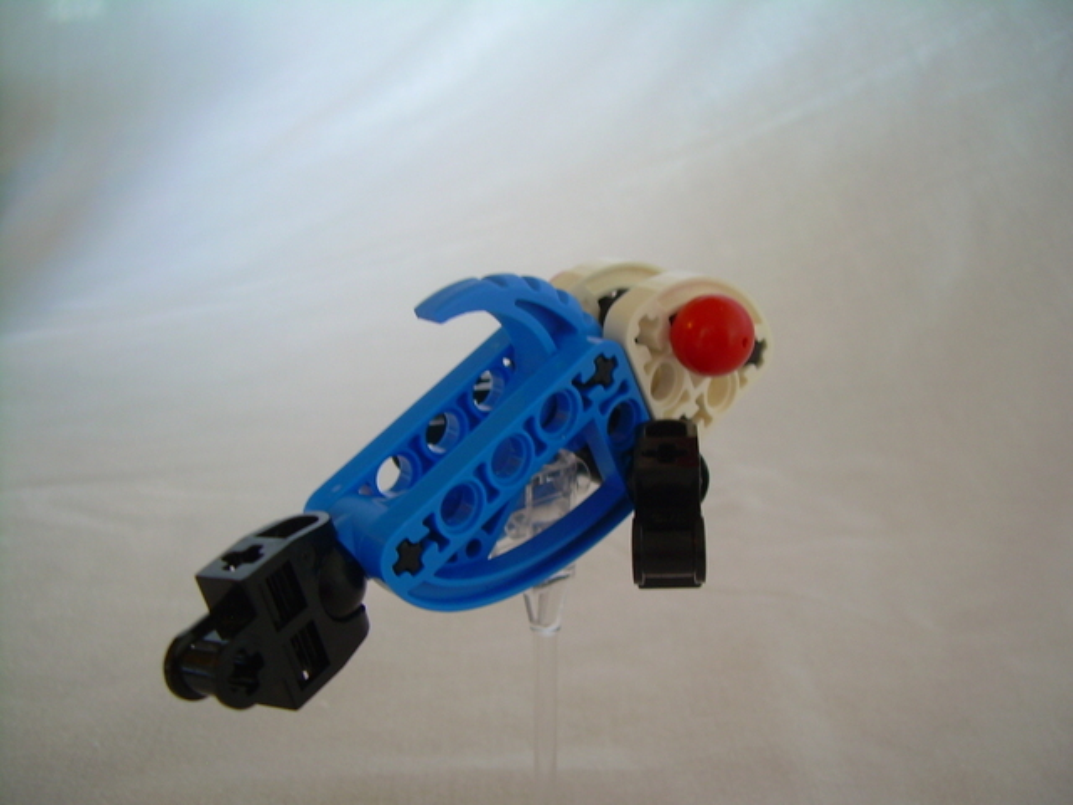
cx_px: 536
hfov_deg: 49.0
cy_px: 402
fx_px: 1178
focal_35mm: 38
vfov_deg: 37.7
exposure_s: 1/10.4
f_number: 2.8
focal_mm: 6.3
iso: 50
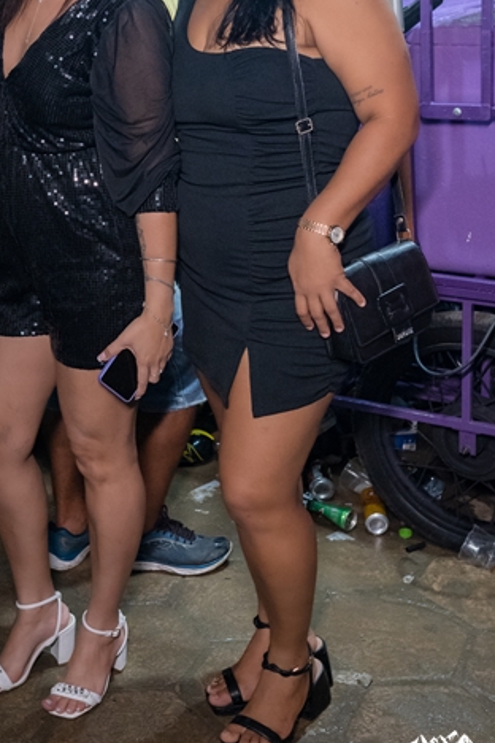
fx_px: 1176
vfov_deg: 34.4
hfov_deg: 23.5
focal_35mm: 57
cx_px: 109
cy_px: 198
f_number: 3.2
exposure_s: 1/320
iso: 2500
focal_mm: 24
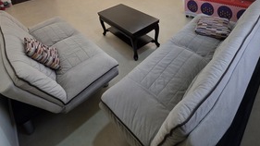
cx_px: 137
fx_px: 159
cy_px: -5
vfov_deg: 41.8
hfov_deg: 78.6
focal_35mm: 23
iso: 100
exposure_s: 1/100
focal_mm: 2.2
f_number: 1.9
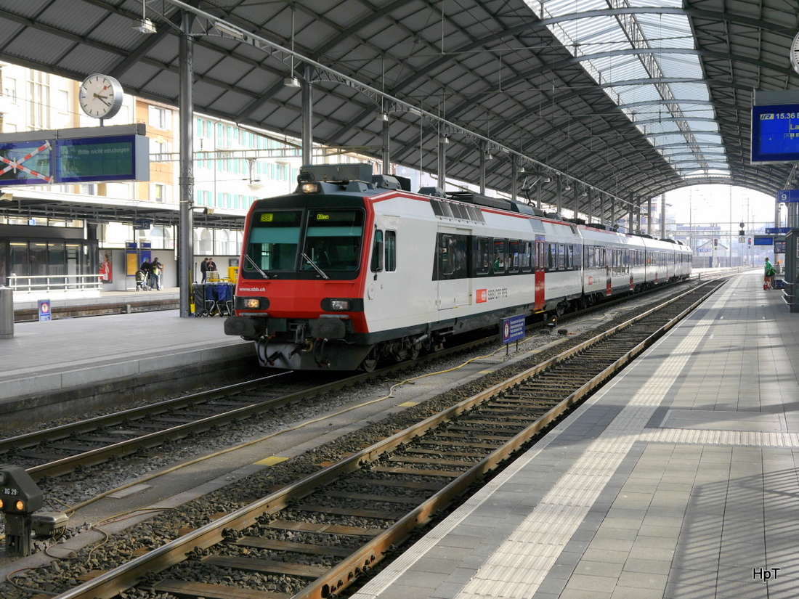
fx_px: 1016
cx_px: 400
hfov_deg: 42.9
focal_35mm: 44
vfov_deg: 32.9
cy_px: 300
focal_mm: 22
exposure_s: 1/125
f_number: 5.6
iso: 160
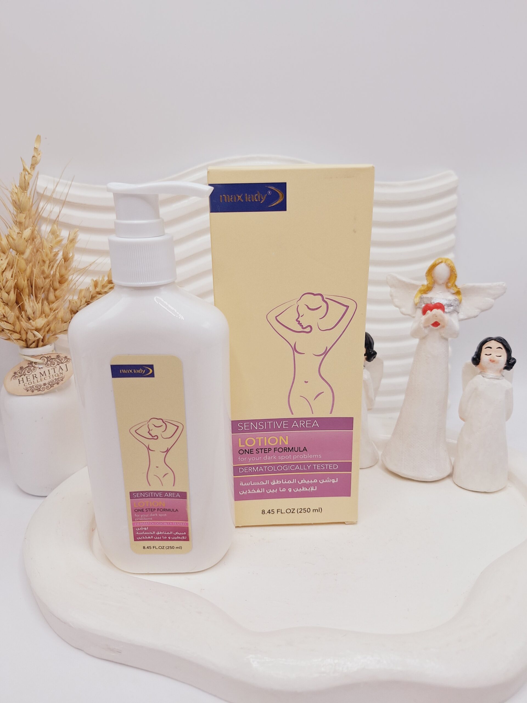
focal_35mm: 23
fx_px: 467
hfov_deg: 58.9
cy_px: 352
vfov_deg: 73.9
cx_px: 264
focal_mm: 5.54
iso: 40
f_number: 1.8
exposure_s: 1/447
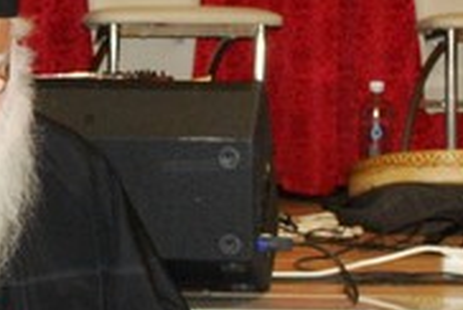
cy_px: 371
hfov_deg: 11.1
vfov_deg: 7.5
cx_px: -32
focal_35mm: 182
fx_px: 2345
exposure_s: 1/60
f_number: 5
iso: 800
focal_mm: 26
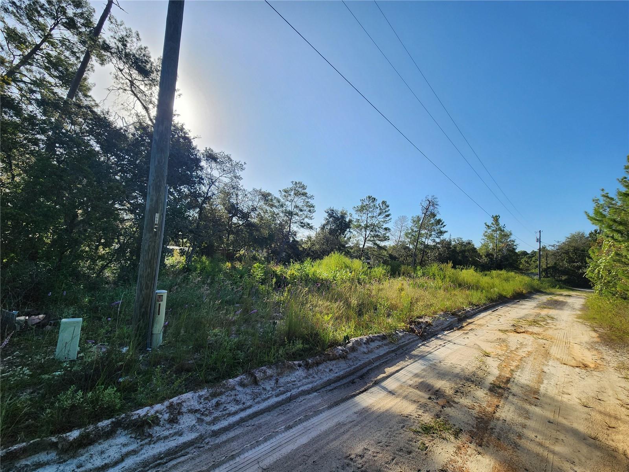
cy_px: 236
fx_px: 236
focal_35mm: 13
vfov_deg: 89.9
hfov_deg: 106.2
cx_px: 314
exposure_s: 1/2021
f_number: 2.2
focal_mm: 2.2
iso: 50
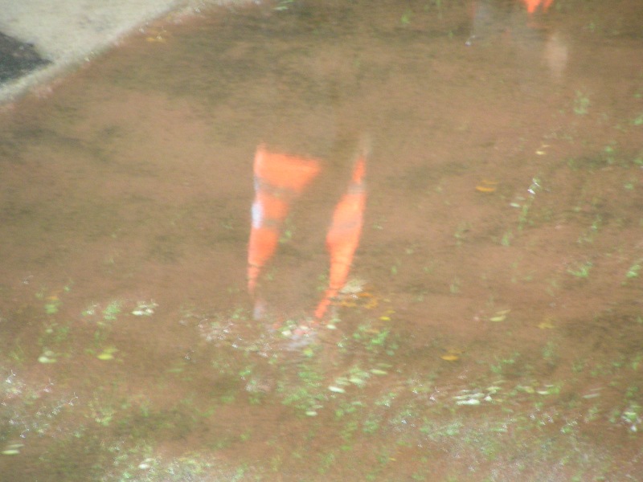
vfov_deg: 4.2
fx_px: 6594
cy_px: 241
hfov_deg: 5.6
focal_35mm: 355
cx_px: 322
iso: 200
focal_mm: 54.2
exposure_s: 1/4
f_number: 3.5
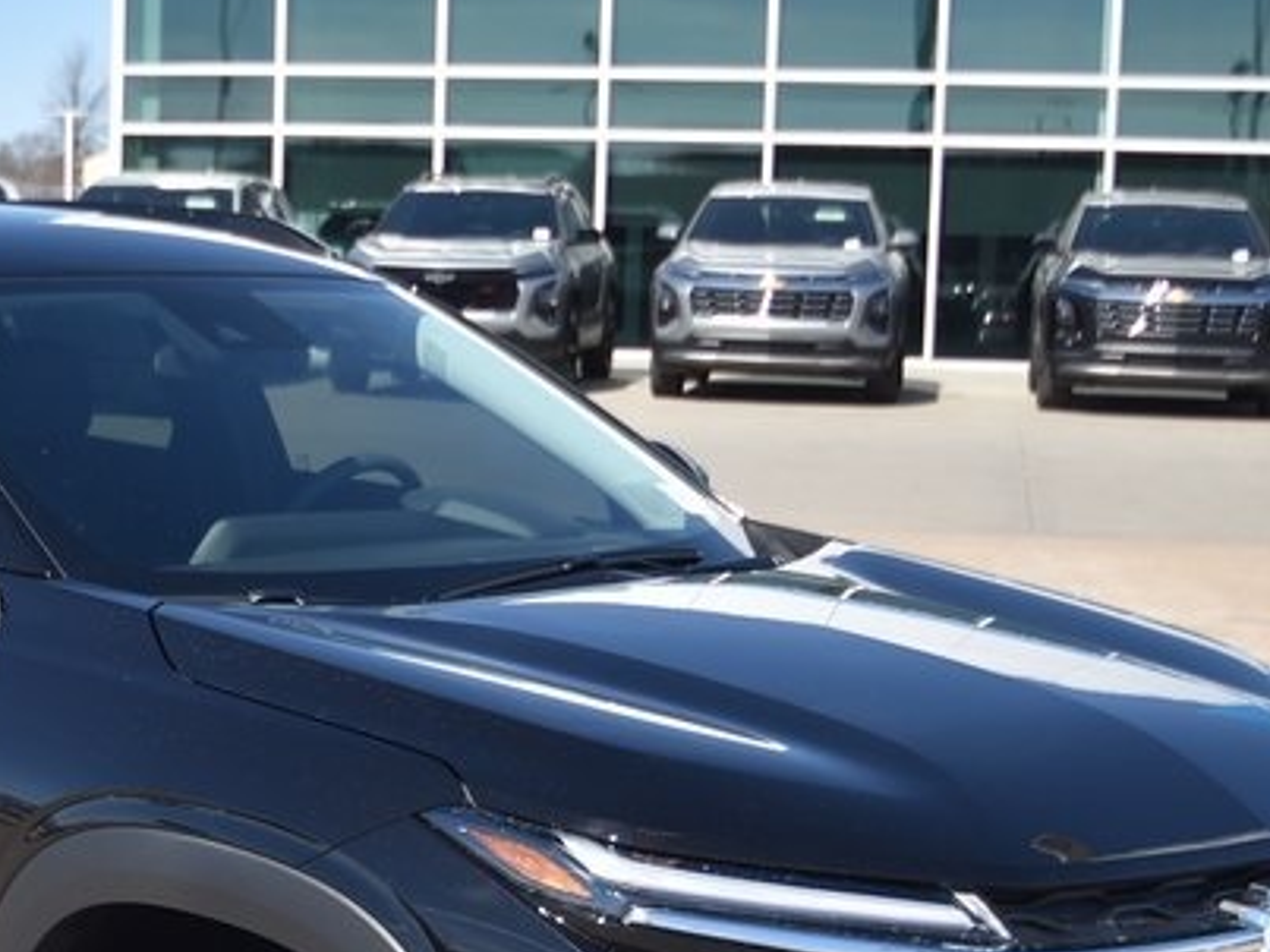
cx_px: 263
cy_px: 675
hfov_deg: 22.0
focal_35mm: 88
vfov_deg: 16.7
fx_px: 3228
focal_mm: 24
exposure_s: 1/640
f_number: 4.5
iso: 100
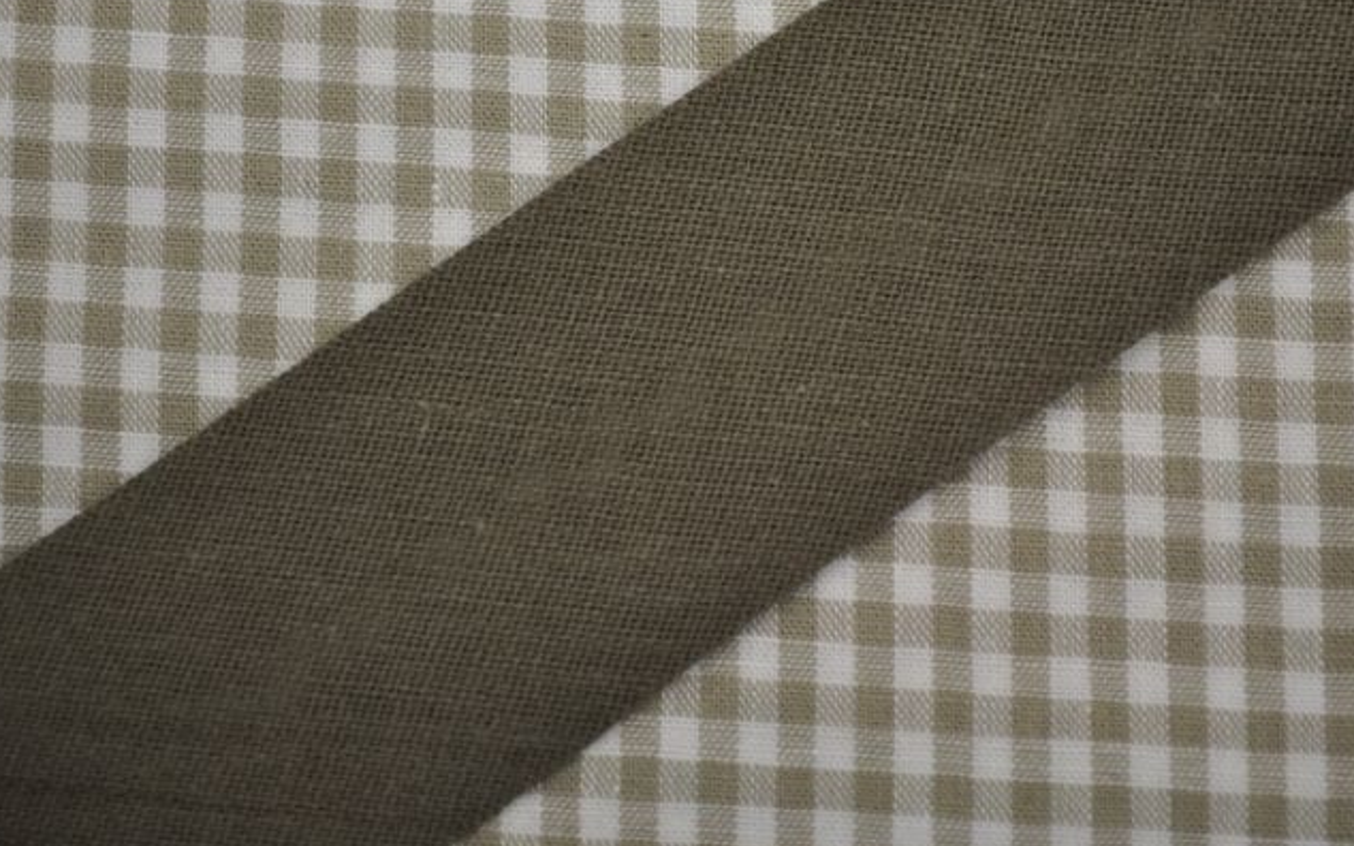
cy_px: 300
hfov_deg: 23.9
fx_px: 3197
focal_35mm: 87
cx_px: 722
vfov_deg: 15.0
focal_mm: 45
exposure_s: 1/60
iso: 720
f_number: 5.3
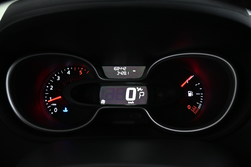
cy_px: 83
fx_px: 242
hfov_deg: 54.7
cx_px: 125
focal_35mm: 35
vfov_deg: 38.1
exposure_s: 1/40
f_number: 4
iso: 2000
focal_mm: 22.5
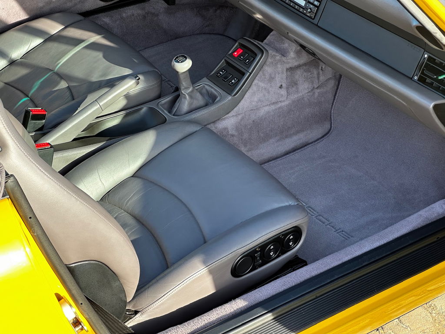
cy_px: 167
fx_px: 990
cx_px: 222
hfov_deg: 25.3
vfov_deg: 19.1
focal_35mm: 77
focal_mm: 9
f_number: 2.8
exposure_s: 1/99
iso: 32
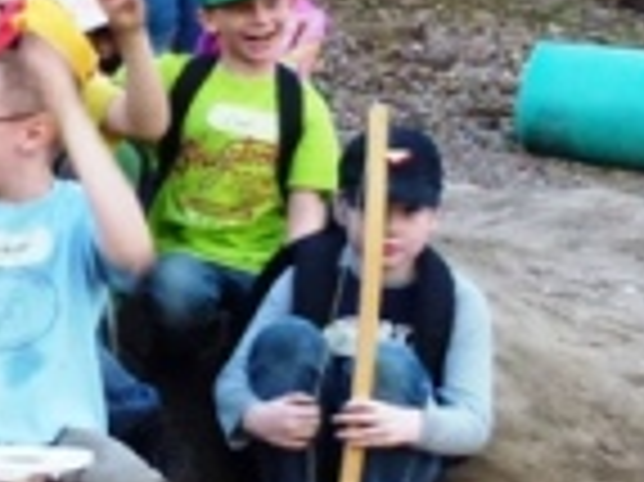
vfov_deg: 11.5
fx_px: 2398
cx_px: -459
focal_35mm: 129
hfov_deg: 13.9
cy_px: 225
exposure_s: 1/60
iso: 400
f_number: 3.3
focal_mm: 4.3
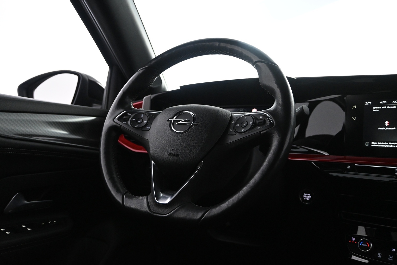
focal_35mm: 30
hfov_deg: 61.9
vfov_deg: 43.6
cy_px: 132
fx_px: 331
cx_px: 198
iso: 2500
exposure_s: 1/50
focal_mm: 20
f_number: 3.8
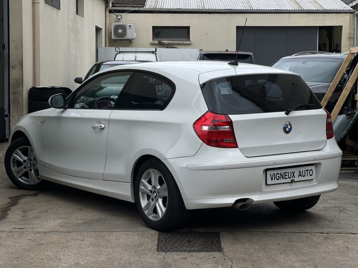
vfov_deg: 19.1
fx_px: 796
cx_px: 179
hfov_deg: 25.3
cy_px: 134
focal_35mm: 77
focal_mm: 9
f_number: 2.8
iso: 32
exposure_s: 1/605
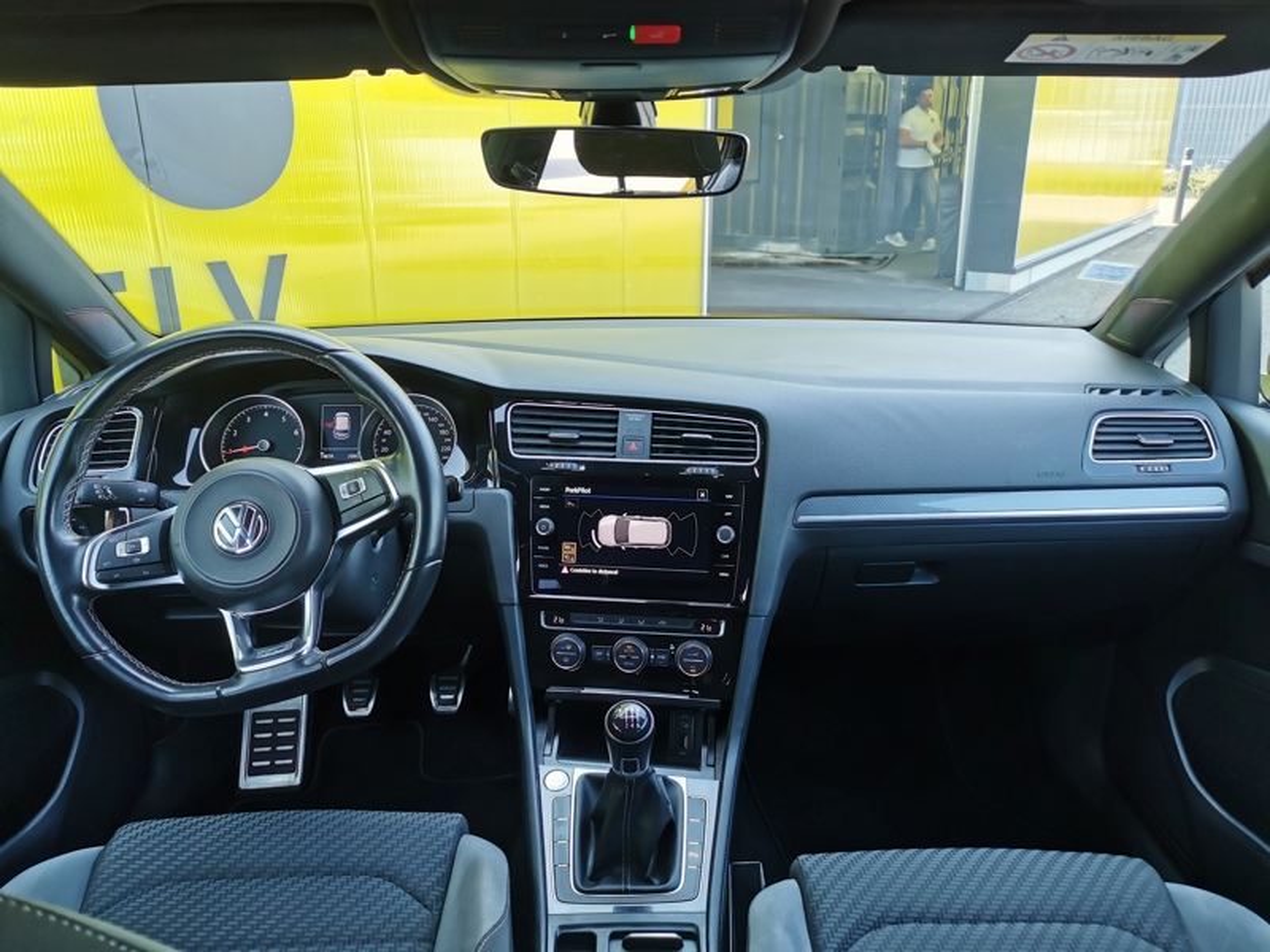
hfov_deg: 65.3
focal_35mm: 27
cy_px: 476
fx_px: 991
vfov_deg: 51.4
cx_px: 635
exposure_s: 1/182
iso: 50
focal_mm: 5.58
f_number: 1.8
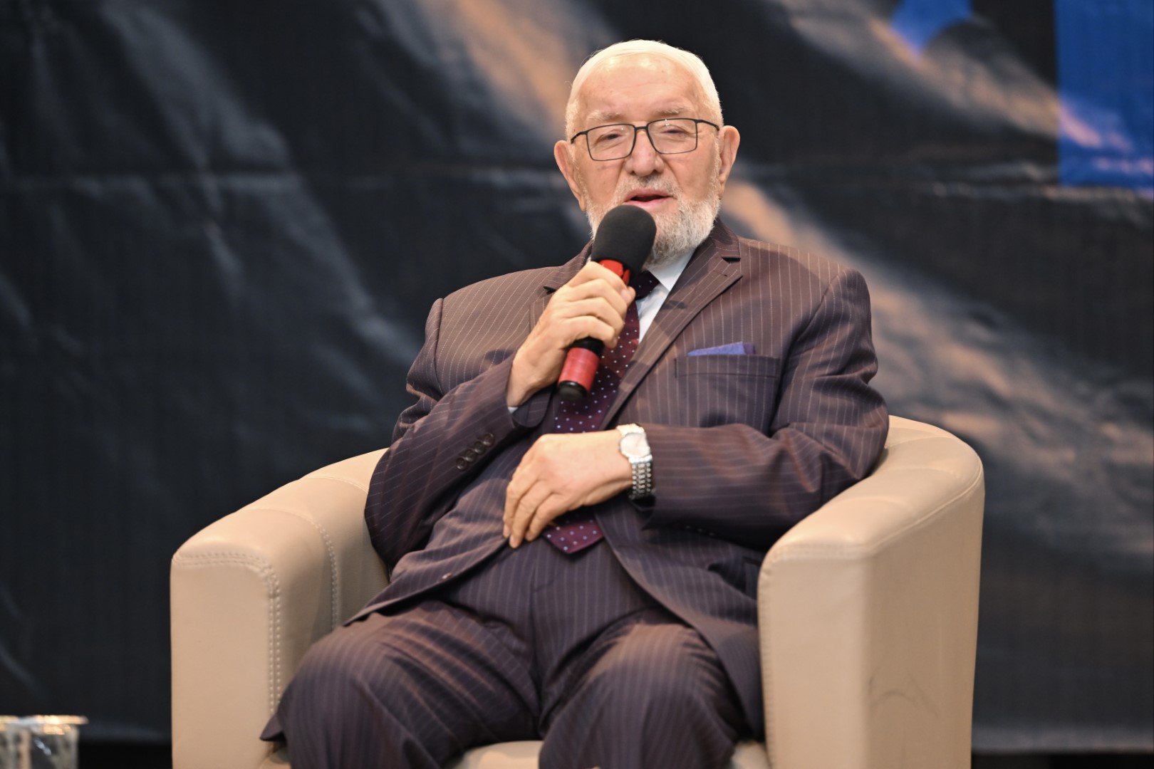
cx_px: 577
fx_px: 4808
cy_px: 384
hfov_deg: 13.7
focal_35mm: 150
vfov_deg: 9.1
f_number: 2.8
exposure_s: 1/200
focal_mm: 150
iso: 1000
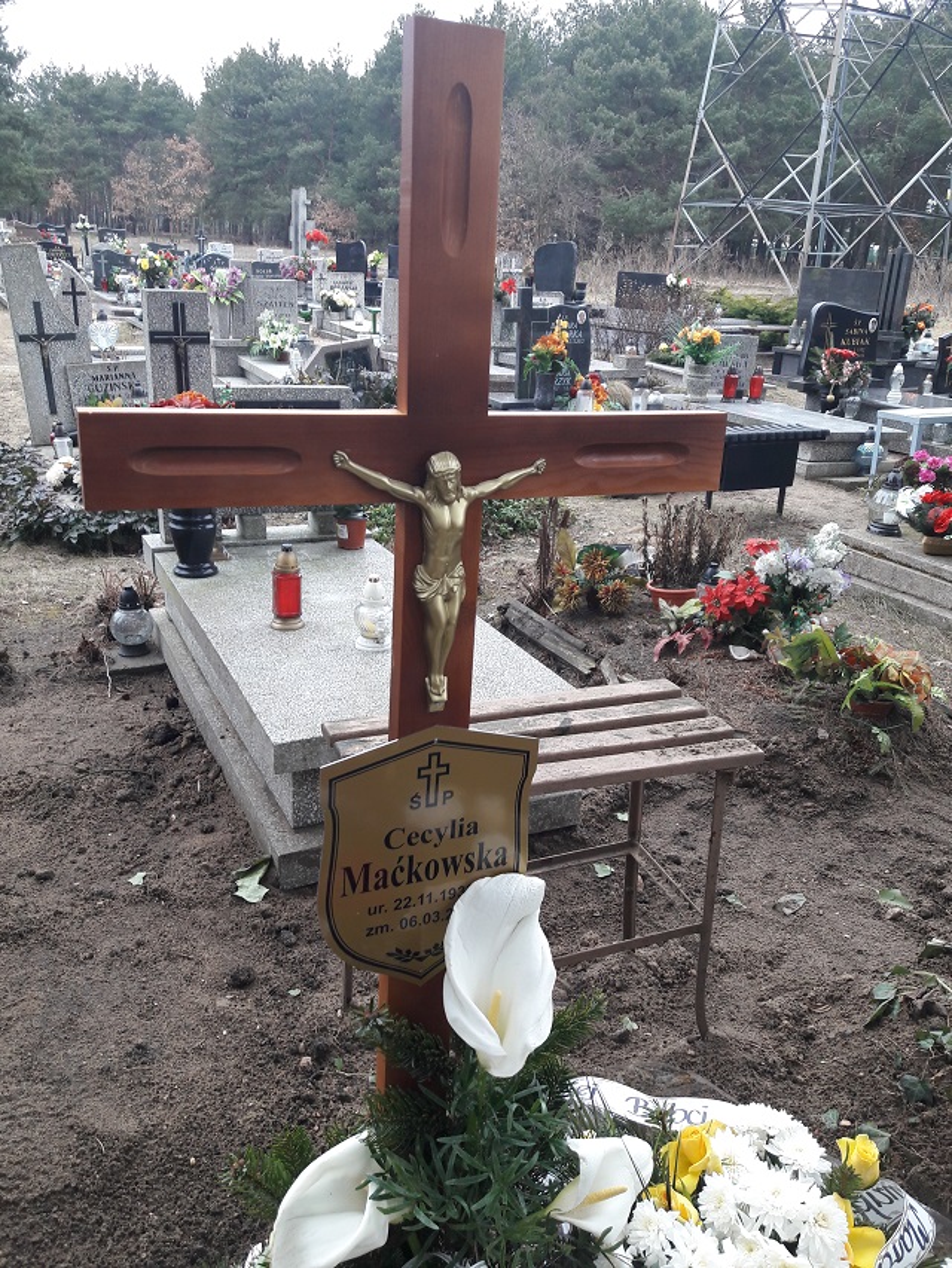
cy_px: 634
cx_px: 476
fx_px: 1026
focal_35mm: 28
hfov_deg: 49.8
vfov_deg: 63.4
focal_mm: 3.7
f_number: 1.9
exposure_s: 1/164
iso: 40
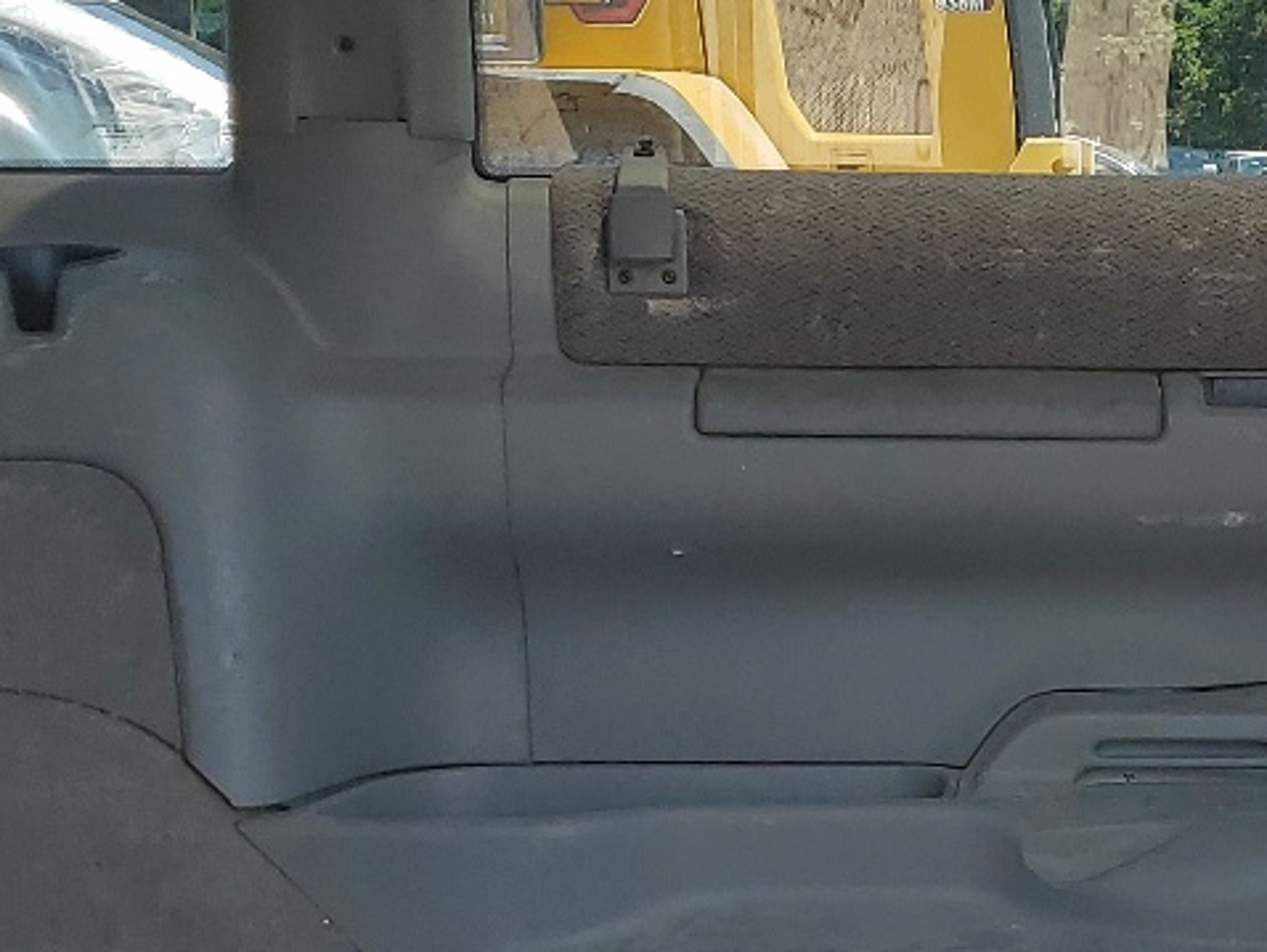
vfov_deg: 16.8
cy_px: 851
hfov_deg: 21.7
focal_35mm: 87
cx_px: 1248
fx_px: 3186
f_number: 1.5
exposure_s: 1/625
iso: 50
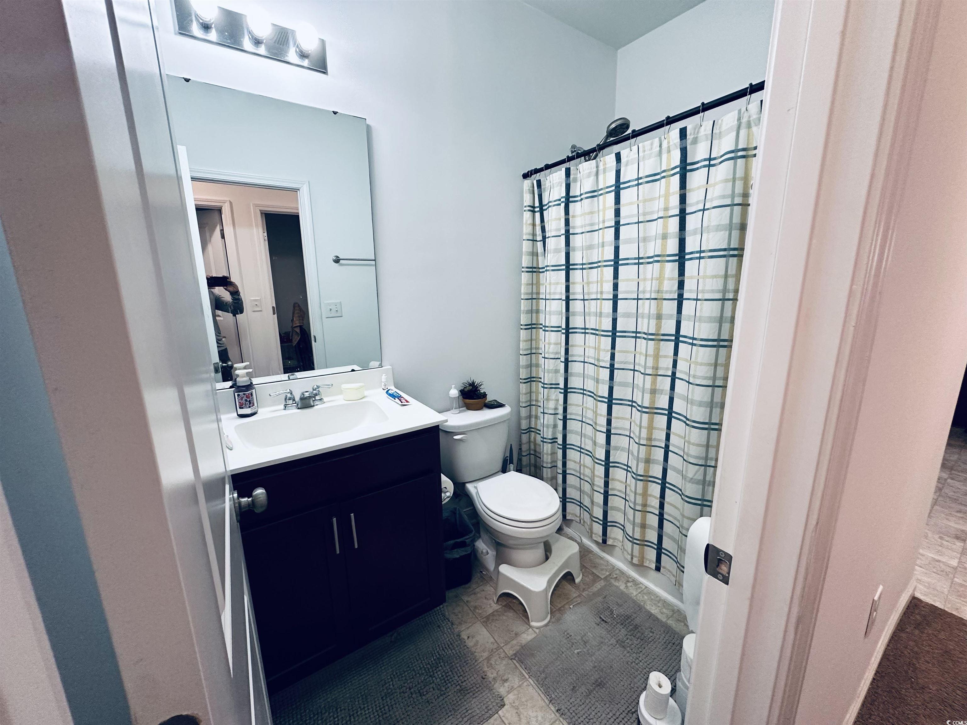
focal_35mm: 14
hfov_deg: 102.1
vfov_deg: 85.7
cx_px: 484
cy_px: 362
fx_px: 391
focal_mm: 2.22
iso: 250
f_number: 2.2
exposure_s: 1/120
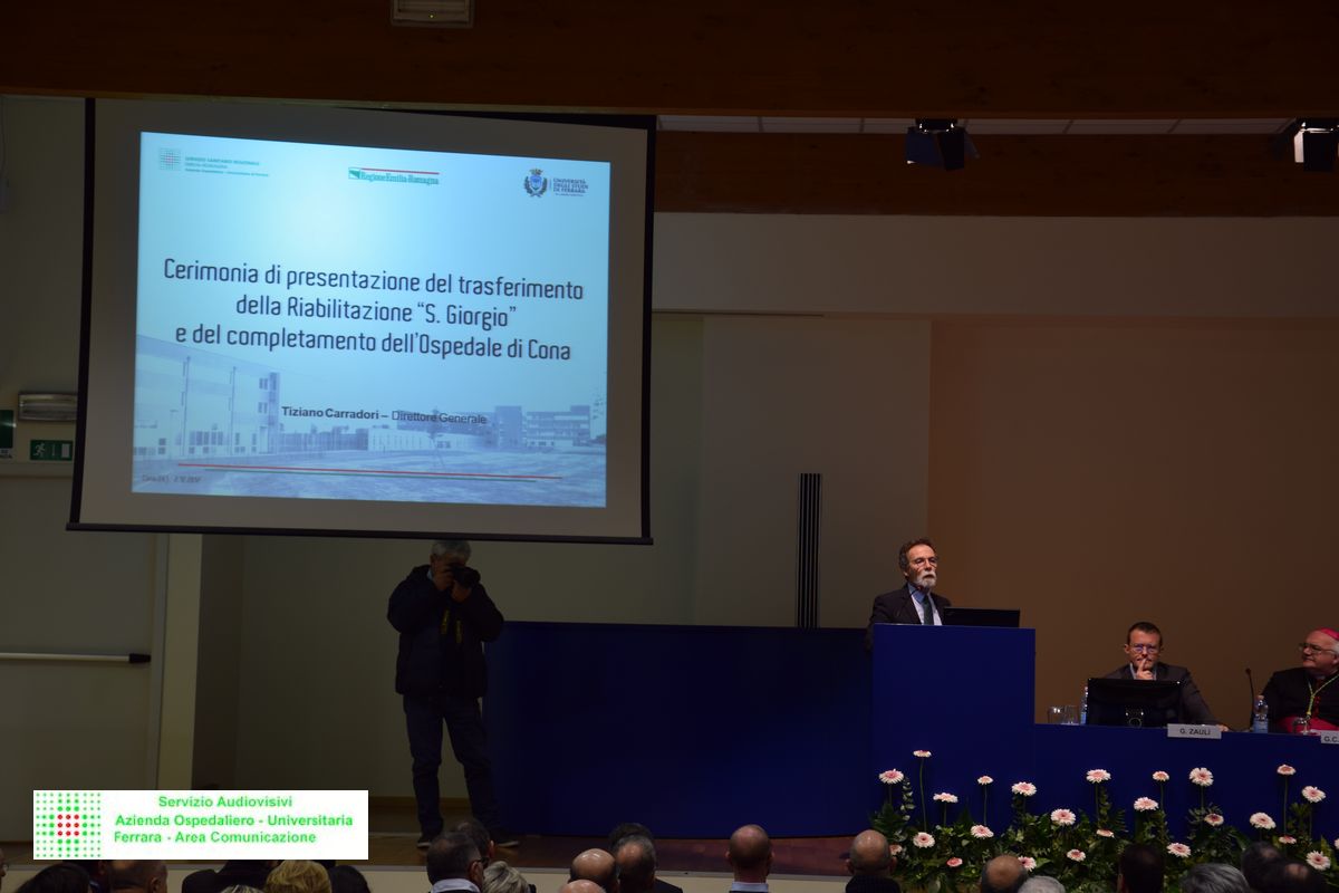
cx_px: 670
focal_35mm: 78
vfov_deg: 17.5
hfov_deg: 26.0
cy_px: 446
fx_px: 2901
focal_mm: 52
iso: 100
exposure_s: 1/10
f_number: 4.8
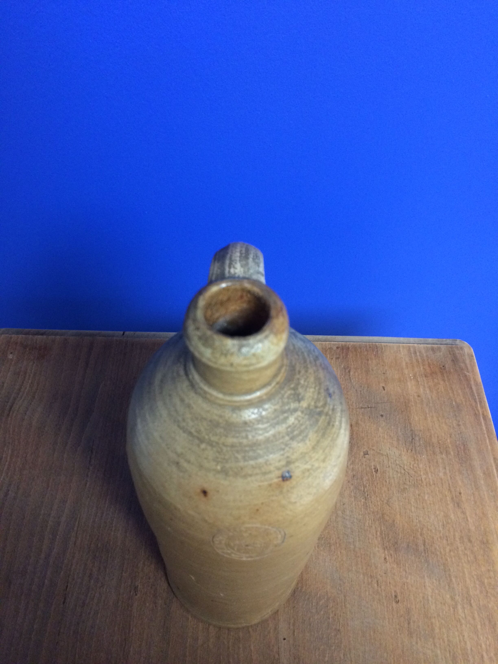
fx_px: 556
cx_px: 249
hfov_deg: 48.2
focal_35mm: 29
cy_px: 332
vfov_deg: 61.7
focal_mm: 4.15
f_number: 2.2
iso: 250
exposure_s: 1/33
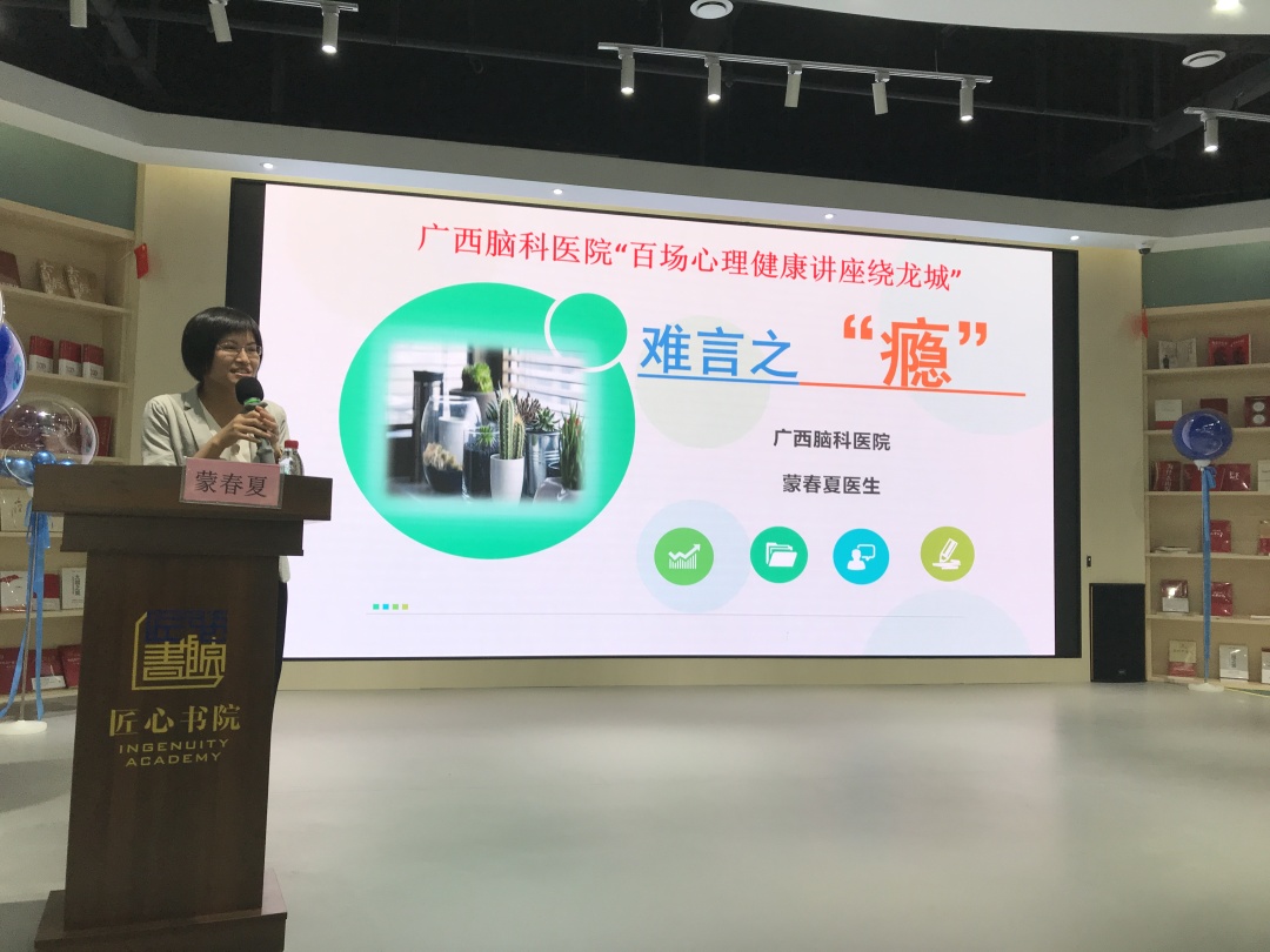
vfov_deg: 49.7
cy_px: 476
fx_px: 1027
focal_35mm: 28
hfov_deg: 63.4
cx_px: 635
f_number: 1.8
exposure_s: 1/100
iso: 32
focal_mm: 3.99
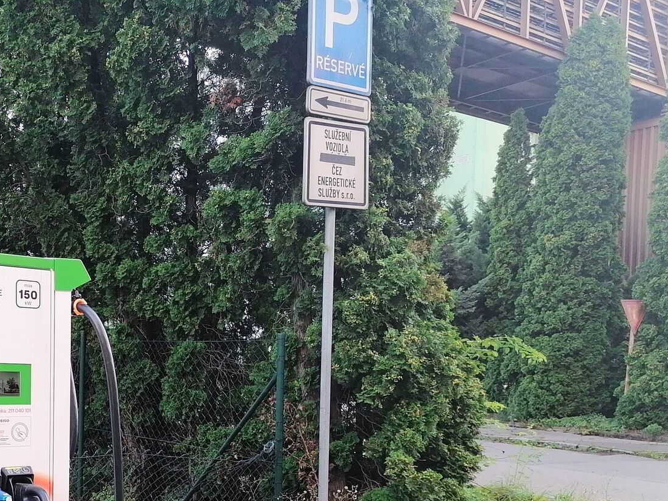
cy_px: 436
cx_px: 127
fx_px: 907
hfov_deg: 38.8
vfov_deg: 29.8
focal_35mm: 47
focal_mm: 5.3
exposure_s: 1/50
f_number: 1.8
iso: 64
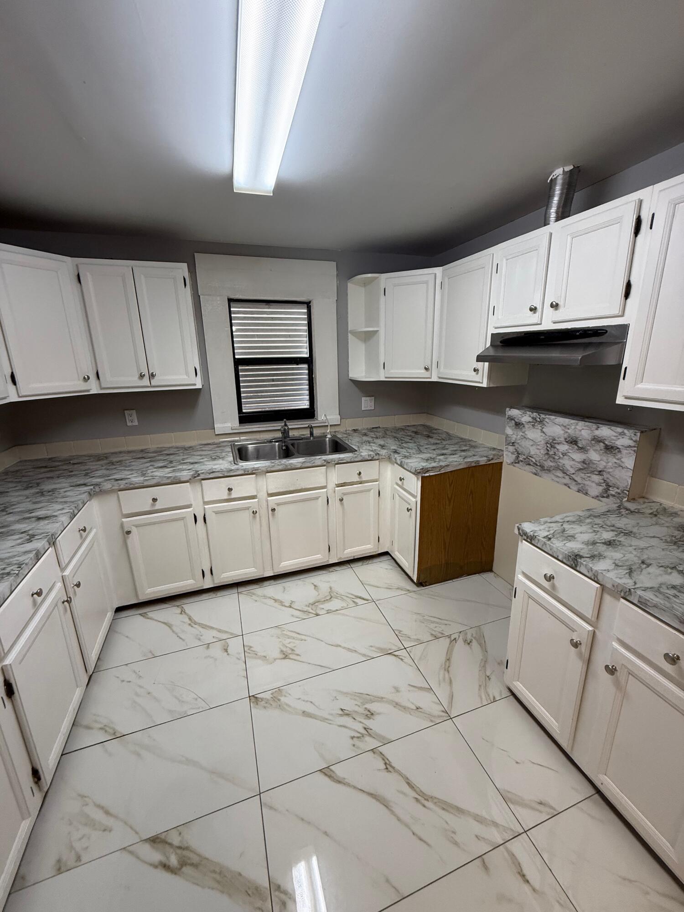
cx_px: 342
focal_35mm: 14
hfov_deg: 85.7
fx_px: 369
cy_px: 456
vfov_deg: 102.1
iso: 250
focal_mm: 2.22
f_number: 2.2
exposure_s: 1/120
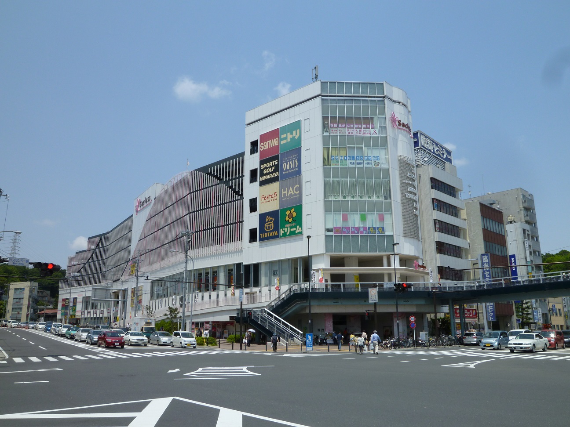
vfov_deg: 48.2
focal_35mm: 29
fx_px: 478
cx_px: 285
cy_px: 214
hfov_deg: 61.7
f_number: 5.6
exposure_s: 1/500
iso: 80
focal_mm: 5.2
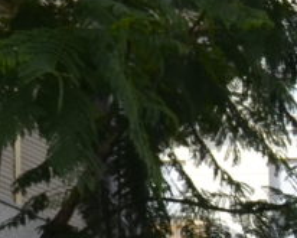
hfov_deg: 4.8
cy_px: 590
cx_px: 781
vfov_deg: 3.9
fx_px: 3456
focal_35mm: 393
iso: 200
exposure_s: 1/250
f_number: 8
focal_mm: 30
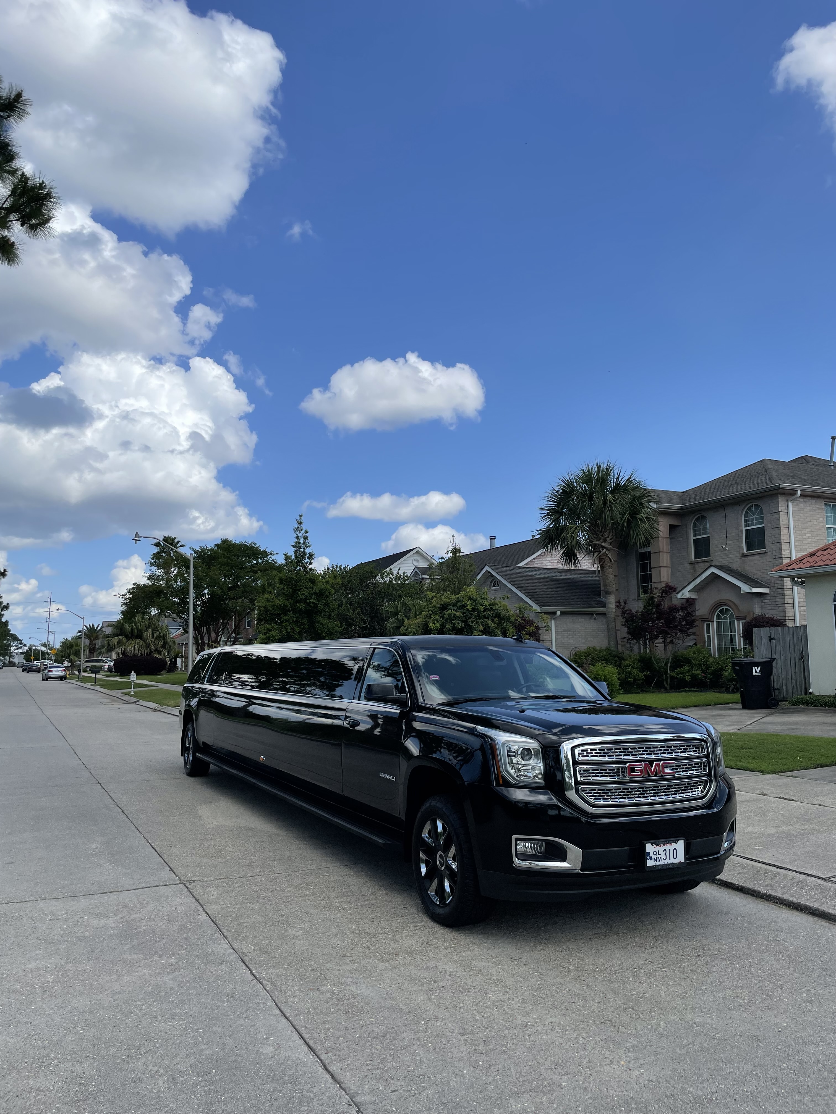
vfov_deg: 67.3
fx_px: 837
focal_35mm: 26
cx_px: 418
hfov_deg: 53.1
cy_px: 557
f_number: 1.6
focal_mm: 4.2
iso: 50
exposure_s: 1/5291
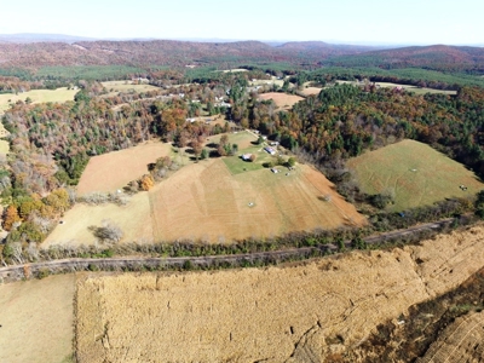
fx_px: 280
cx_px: 242
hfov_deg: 81.7
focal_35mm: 20
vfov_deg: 66.0
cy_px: 182
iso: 100
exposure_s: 1/410
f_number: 2.8
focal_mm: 3.61
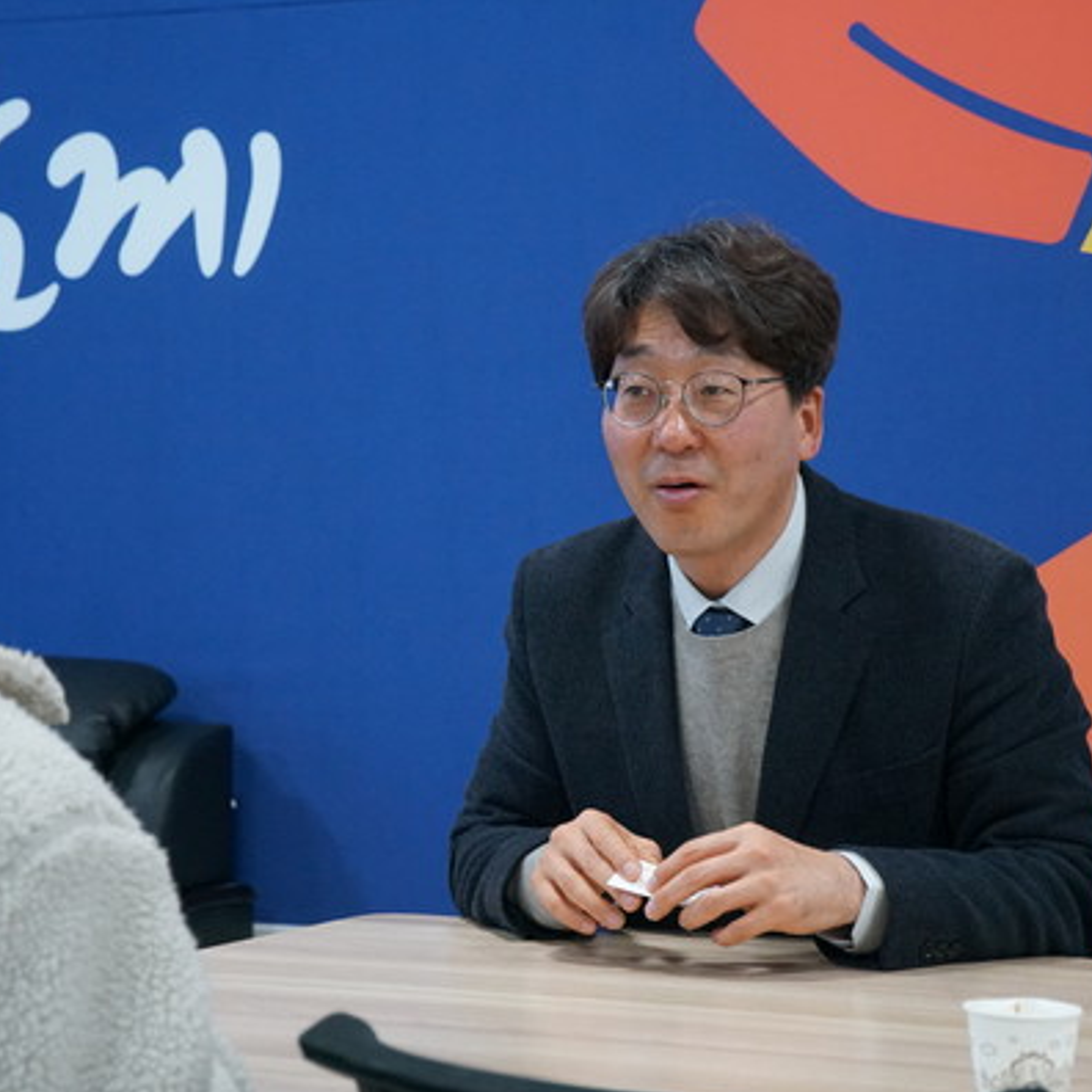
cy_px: 549
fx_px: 3378
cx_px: 540
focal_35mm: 95
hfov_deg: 18.4
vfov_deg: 18.4
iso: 3200
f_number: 4.5
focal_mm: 49
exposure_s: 1/160
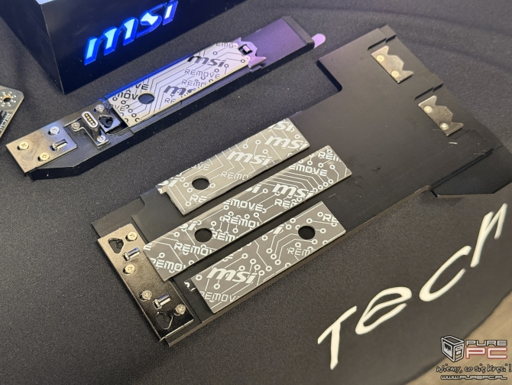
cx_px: 256
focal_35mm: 48
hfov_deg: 39.6
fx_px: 710
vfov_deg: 30.3
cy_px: 192
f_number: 1.78
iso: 400
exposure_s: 1/40
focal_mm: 6.76
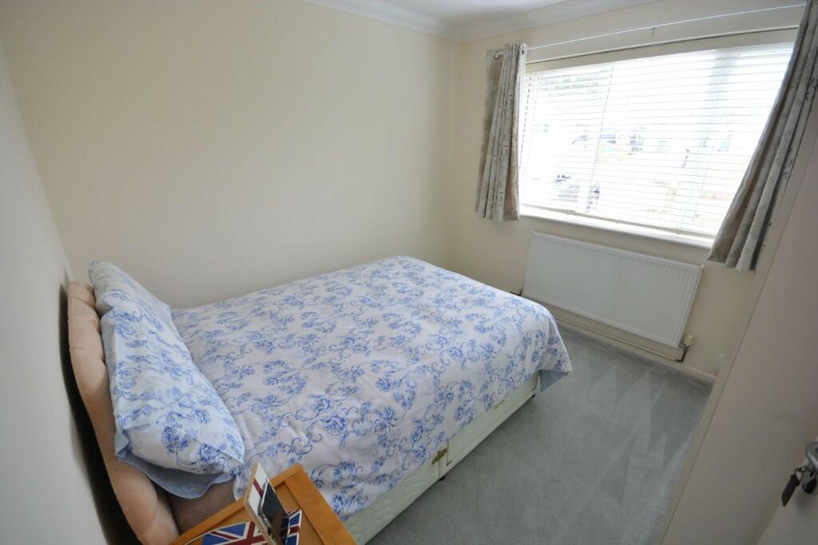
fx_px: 341
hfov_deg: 100.4
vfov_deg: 77.3
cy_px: 272
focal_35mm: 15
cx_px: 409
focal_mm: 10
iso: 400
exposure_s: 1/30
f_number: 8
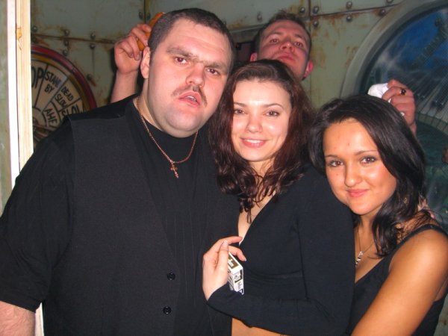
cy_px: 168
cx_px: 224
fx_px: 492
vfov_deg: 37.7
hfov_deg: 49.0
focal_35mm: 38
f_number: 2.8
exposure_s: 1/60
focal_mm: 7.9
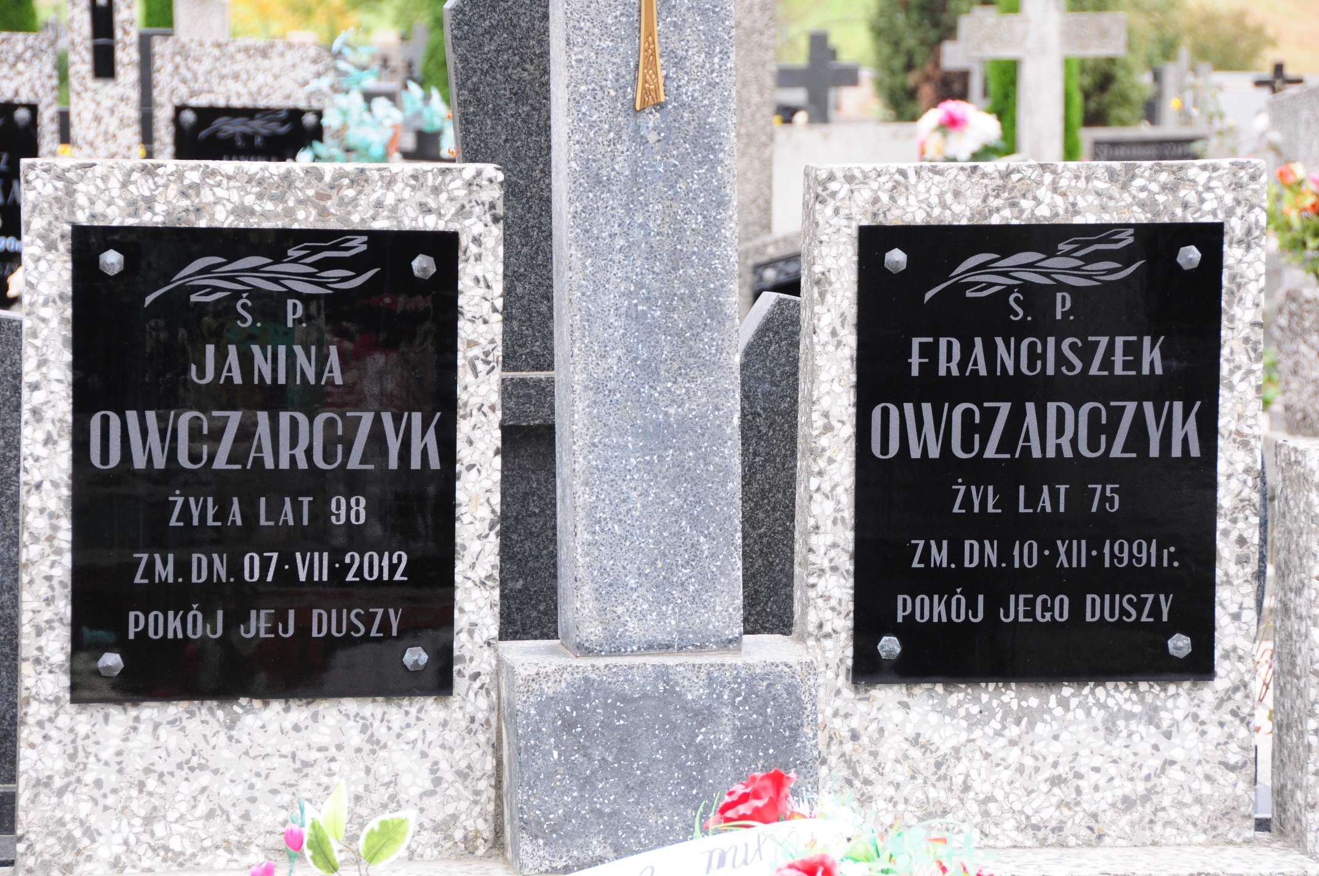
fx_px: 4501
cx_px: 660
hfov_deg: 16.7
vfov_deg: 11.1
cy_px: 438
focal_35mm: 123
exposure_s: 1/250
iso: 640
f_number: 7.1
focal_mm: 82
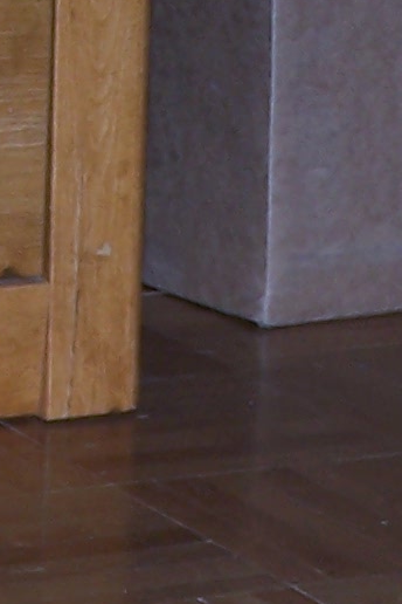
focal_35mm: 237
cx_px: 299
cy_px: 808
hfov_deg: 5.8
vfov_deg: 8.6
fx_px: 3969
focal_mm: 8.5
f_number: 3.2
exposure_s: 1/60
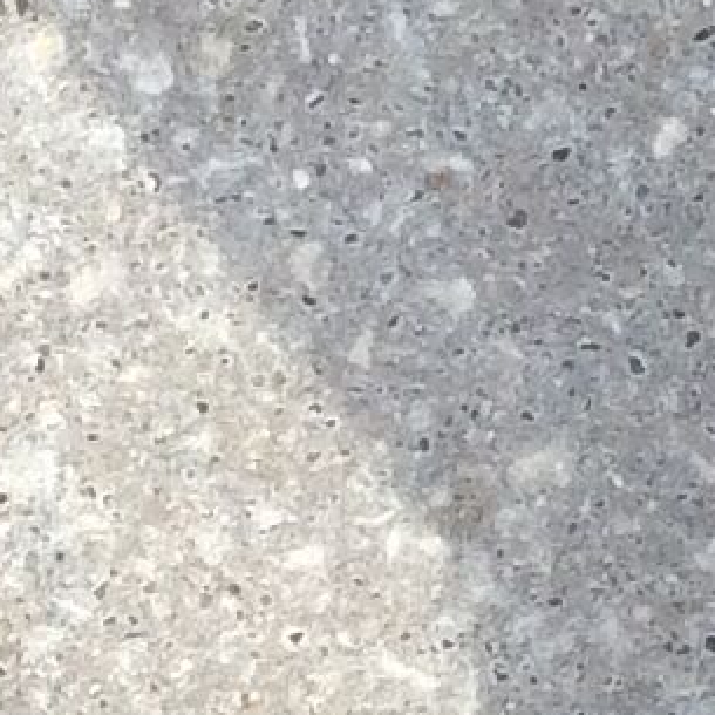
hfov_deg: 7.1
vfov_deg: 7.3
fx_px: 5608
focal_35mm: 240
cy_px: 619
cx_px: 1210
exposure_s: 1/414
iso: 32
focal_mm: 3.3
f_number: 2.4
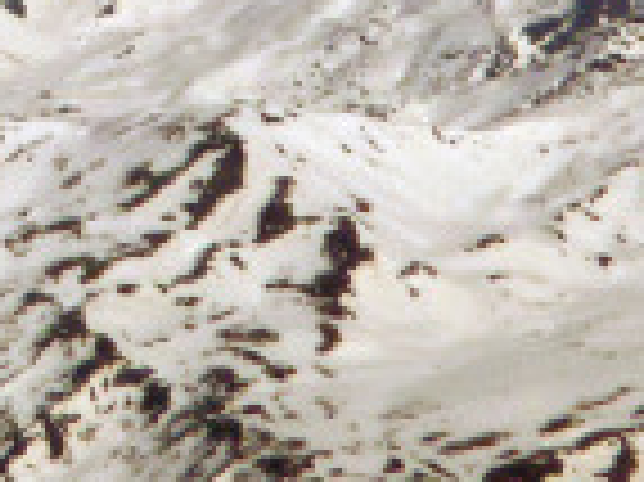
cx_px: -207
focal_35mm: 1274
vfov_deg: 1.2
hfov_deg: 1.6
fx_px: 23682
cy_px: -230
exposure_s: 1/800
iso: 100
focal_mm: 47
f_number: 11
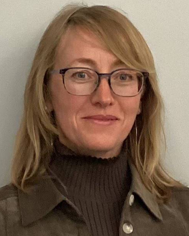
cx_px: 93
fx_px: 231
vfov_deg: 54.2
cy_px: 115
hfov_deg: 44.6
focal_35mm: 33
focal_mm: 3.3
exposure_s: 1/50
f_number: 2.4
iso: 250
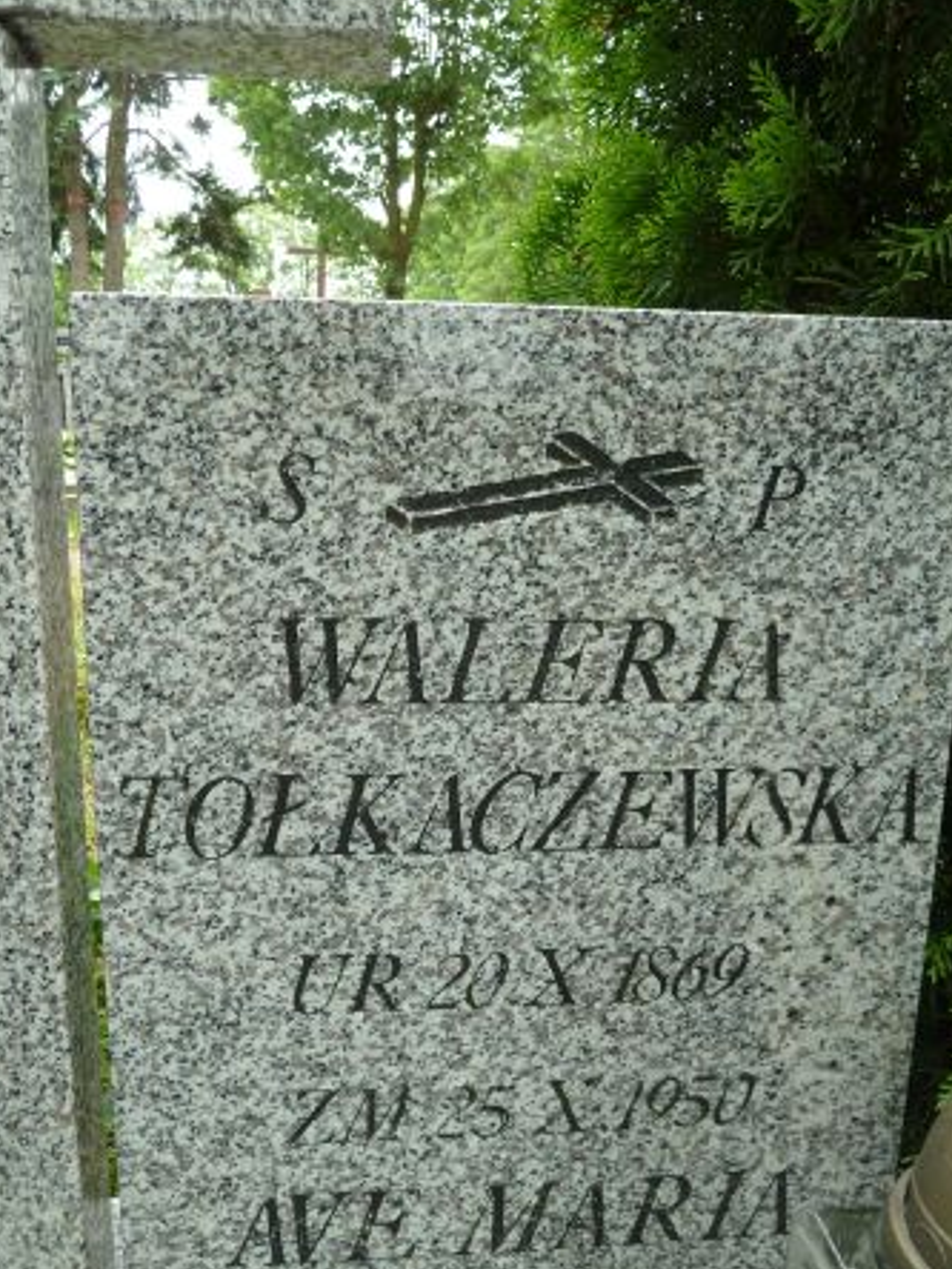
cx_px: 477
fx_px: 990
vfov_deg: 65.3
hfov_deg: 51.4
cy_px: 646
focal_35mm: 27
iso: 80
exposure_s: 1/80
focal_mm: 4.1
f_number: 3.3
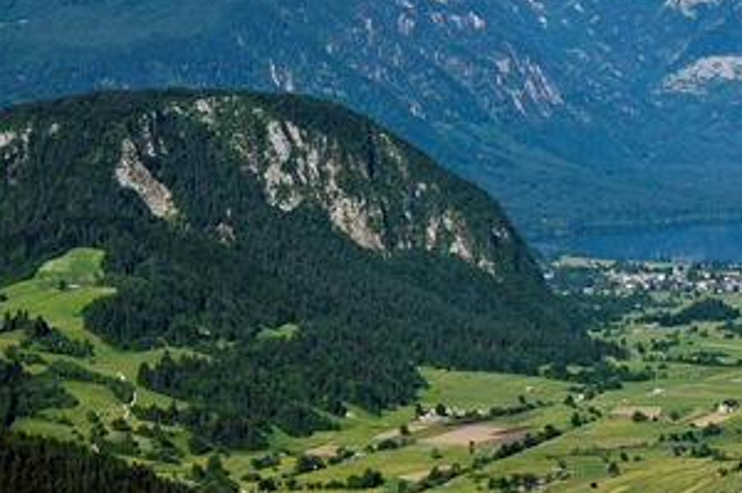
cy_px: 151
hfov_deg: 12.9
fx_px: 3292
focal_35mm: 160
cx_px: 448
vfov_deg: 8.5
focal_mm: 50
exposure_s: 1/160
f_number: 8
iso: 200
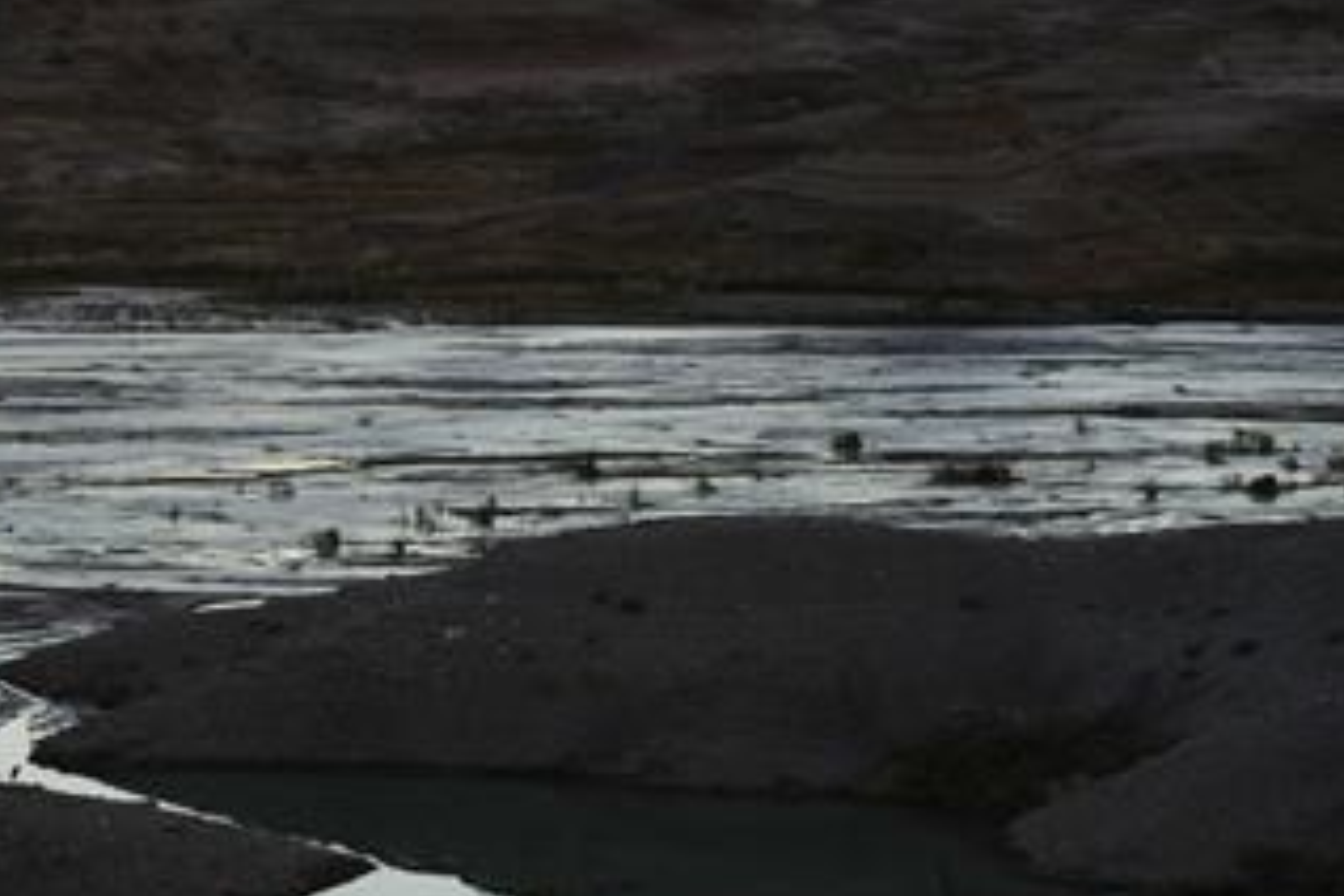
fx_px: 6495
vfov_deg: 7.9
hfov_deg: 11.8
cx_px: 237
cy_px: 708
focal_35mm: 174
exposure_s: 1/500
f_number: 3.2
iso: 100
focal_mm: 85
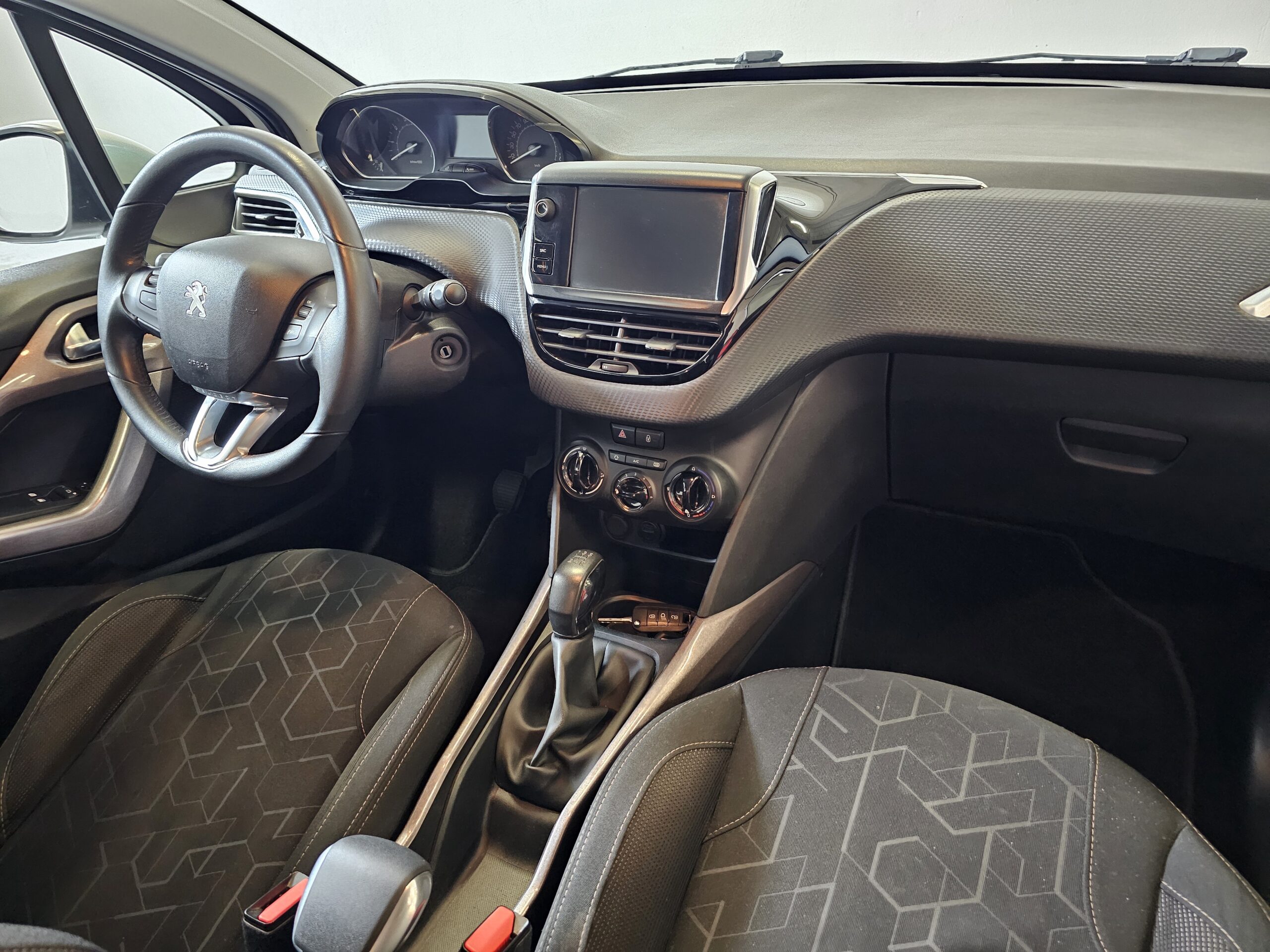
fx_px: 844
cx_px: 635
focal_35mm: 23
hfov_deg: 73.9
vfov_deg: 58.9
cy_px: 476
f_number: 1.7
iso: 1250
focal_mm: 6.3
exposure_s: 1/25
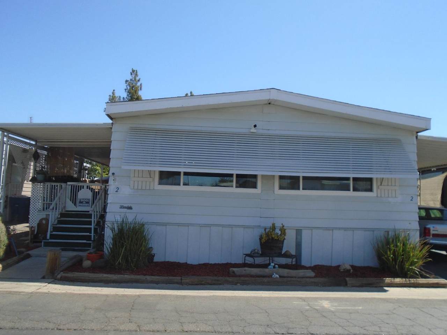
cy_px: 168
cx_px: 224
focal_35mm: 26
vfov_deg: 53.1
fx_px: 336
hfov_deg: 67.3
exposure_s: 1/160
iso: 100
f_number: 8
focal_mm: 4.6
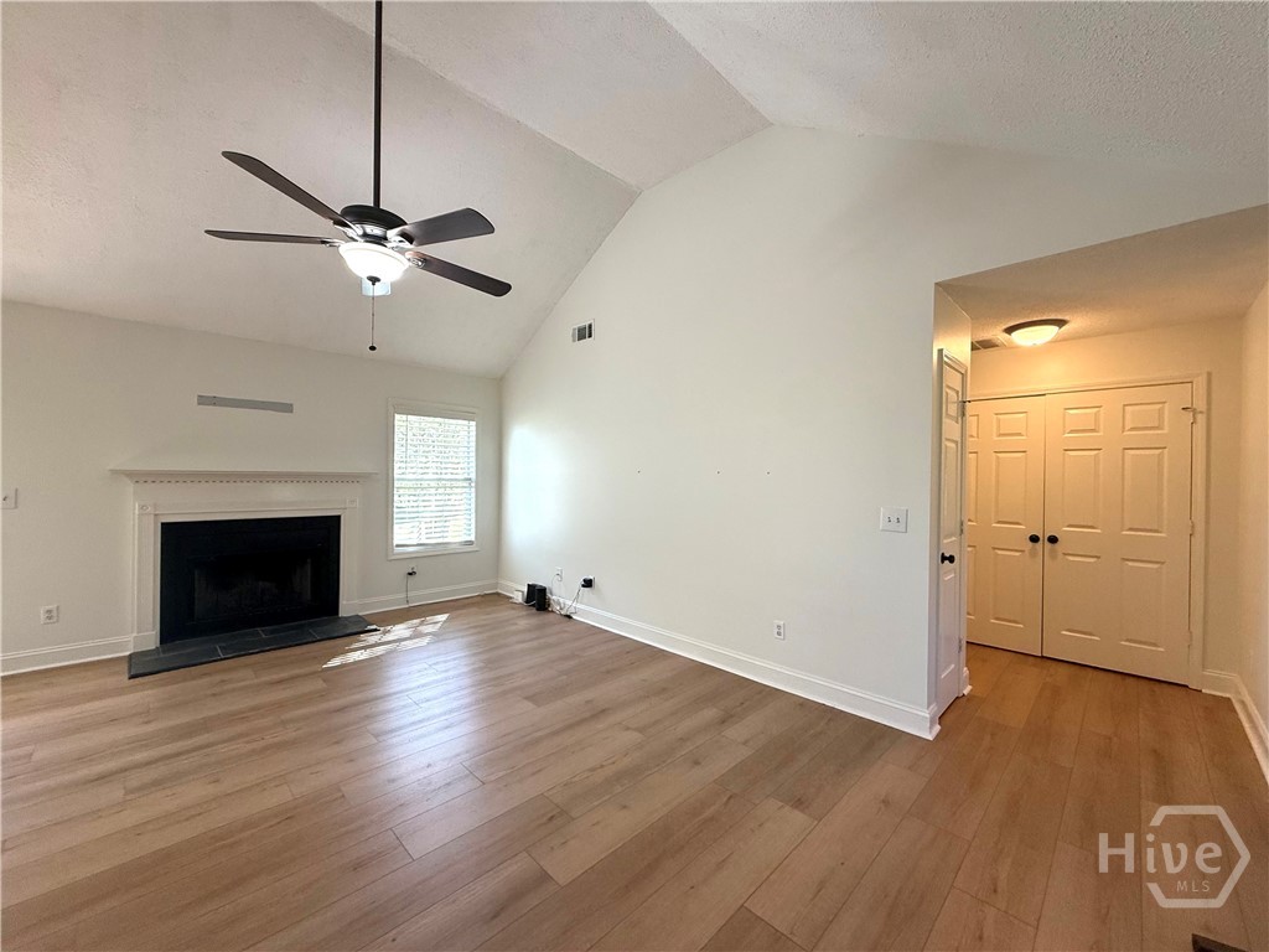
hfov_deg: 102.1
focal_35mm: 14
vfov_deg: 85.7
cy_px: 476
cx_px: 634
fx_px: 513
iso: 160
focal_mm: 2.22
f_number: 2.2
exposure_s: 1/120
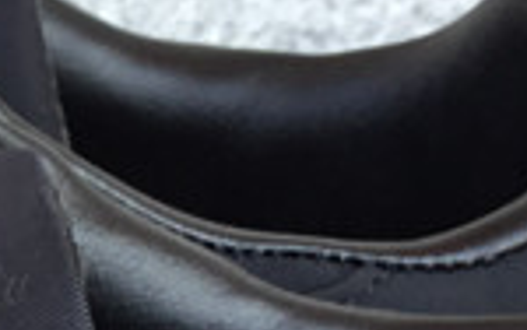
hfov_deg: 10.2
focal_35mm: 197
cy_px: 700
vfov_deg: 6.4
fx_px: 2832
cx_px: -295
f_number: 2.4
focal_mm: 3.3
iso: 25
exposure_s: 1/50
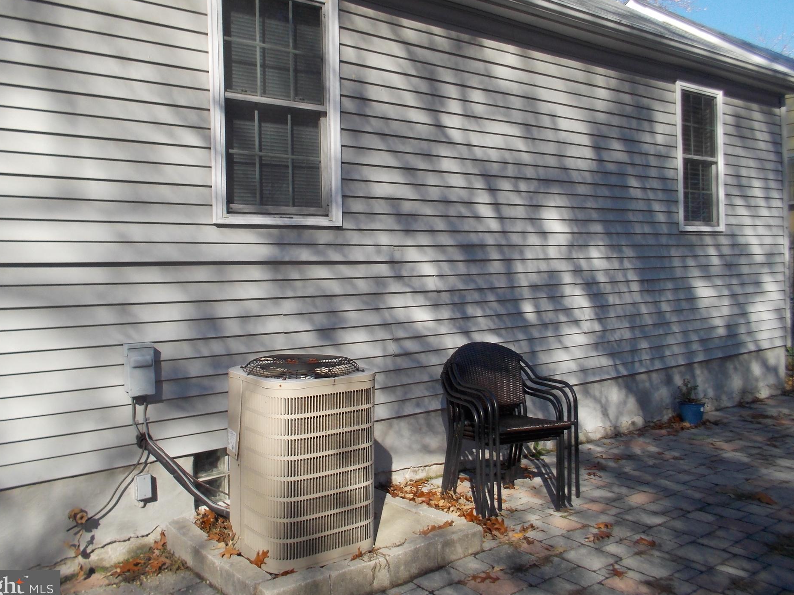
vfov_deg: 44.1
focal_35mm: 32
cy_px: 277
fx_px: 734
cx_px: 391
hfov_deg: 56.8
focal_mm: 4.1
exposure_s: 1/500
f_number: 3.3
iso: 80
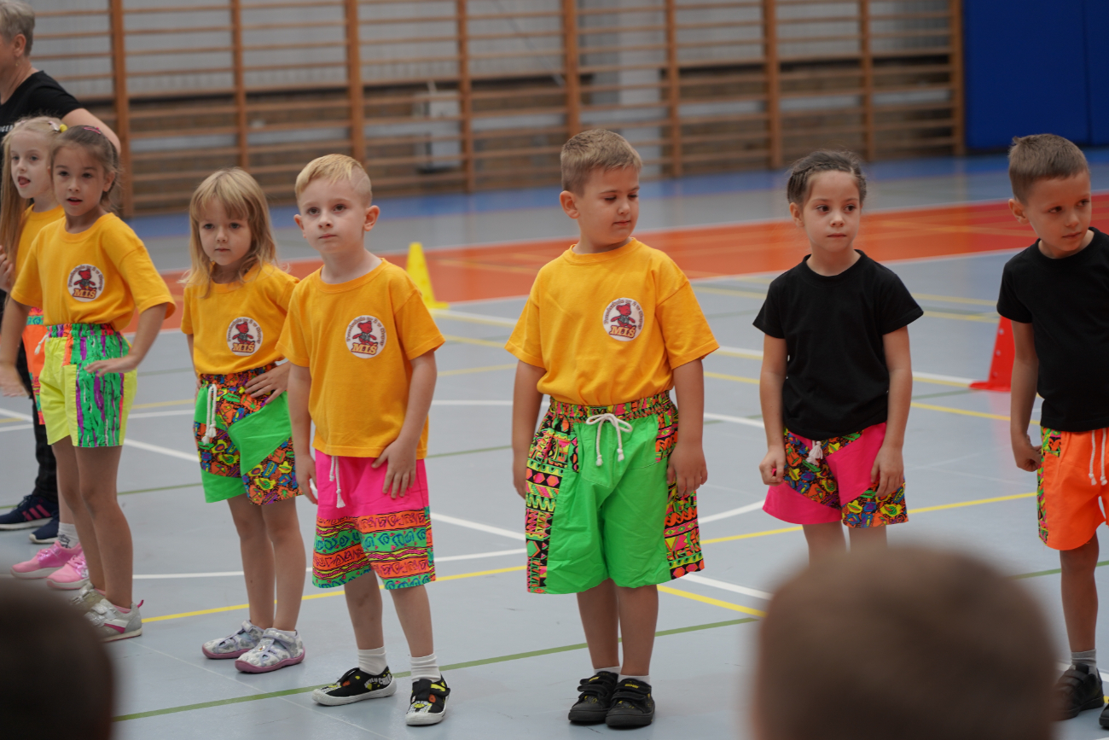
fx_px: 3235
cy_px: 370
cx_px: 554
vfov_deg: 13.0
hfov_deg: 19.5
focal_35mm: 105
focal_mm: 105
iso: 320
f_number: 4
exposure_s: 1/160
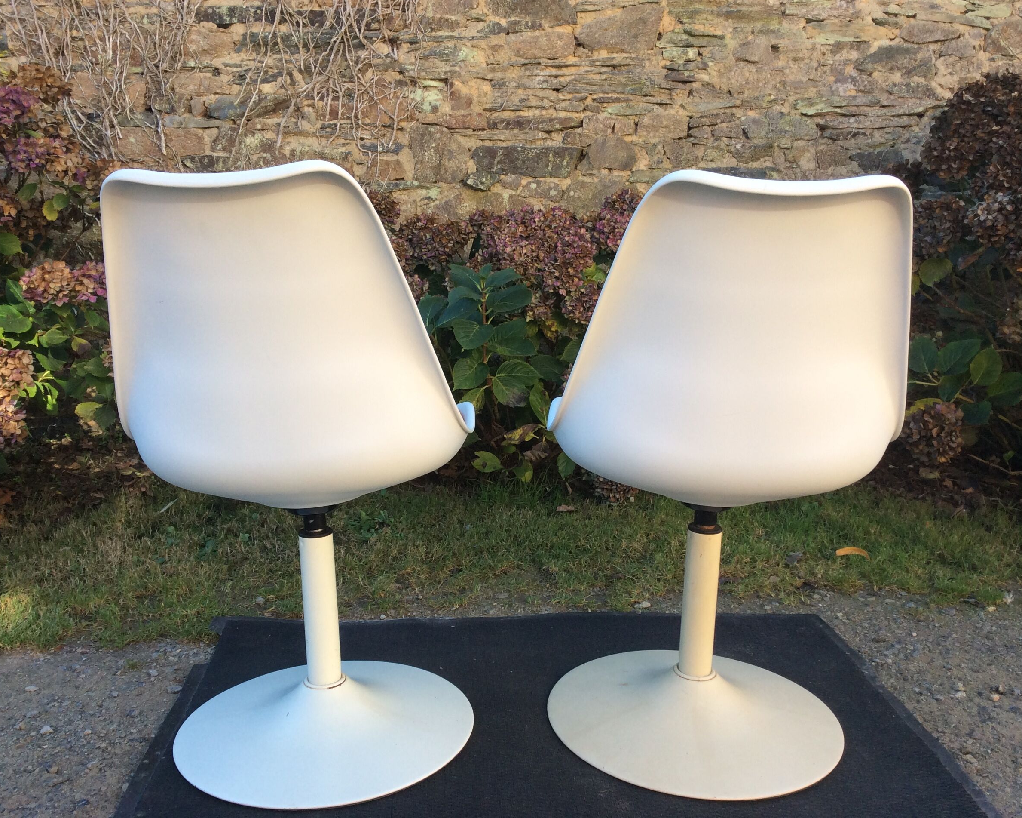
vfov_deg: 43.4
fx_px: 1028
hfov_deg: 52.8
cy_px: 415
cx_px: 490
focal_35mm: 34
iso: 32
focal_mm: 3.3
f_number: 2.4
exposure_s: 1/191
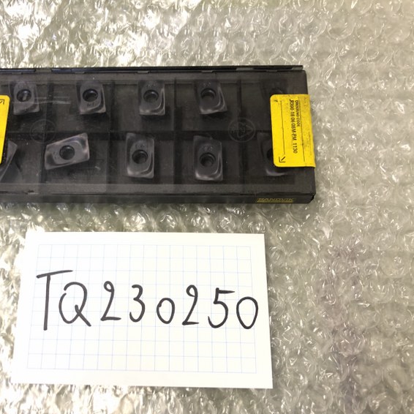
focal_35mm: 35
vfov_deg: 47.2
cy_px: 219
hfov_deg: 46.7
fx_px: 474
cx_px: 152
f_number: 1.8
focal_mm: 4
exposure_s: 1/20
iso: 32
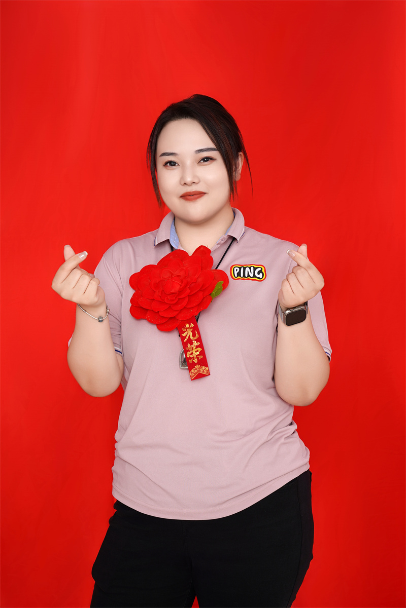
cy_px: 304
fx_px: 1404
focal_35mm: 83
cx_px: 203
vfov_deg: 24.5
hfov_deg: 16.5
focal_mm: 83
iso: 100
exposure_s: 1/160
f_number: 11
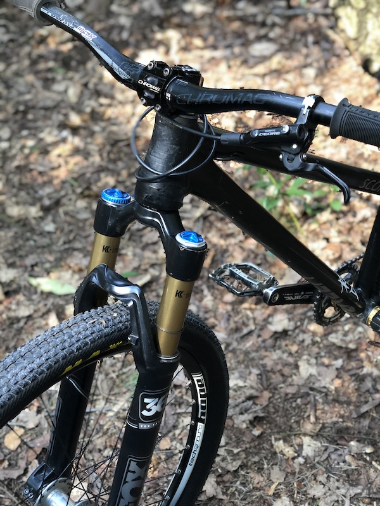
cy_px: 253
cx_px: 190
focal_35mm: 52
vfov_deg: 36.8
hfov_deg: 28.0
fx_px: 761
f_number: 2.4
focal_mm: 6
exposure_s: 1/60
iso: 100
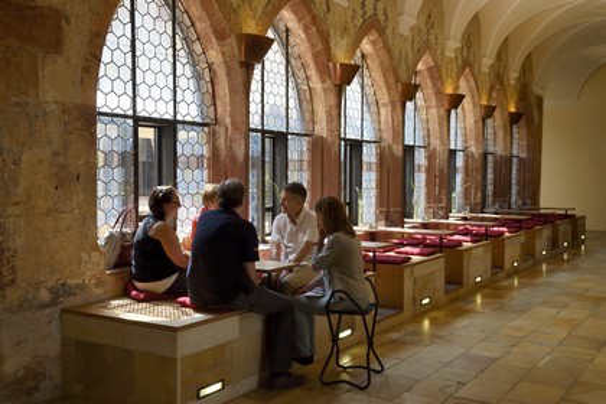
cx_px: 303
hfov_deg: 50.7
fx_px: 640
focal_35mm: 38
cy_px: 202
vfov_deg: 35.1
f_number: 6.3
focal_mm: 38
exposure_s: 1/80
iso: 200
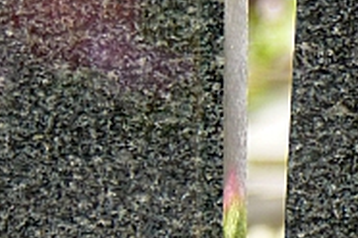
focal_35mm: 807
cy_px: 403
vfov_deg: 1.7
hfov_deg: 2.6
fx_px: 8025
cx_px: -154
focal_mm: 40.4
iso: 100
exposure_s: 1/100
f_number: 2.8
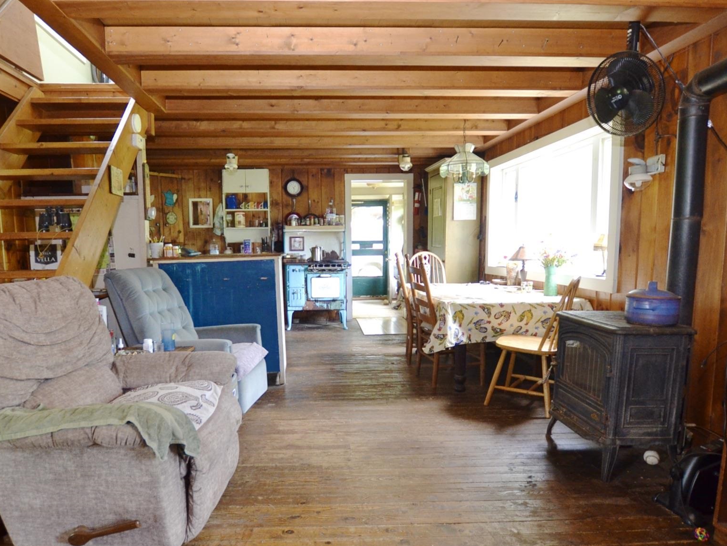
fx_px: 441
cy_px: 274
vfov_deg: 63.5
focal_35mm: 21
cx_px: 321
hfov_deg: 78.7
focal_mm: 10
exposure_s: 1/60
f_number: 3.5
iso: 1000
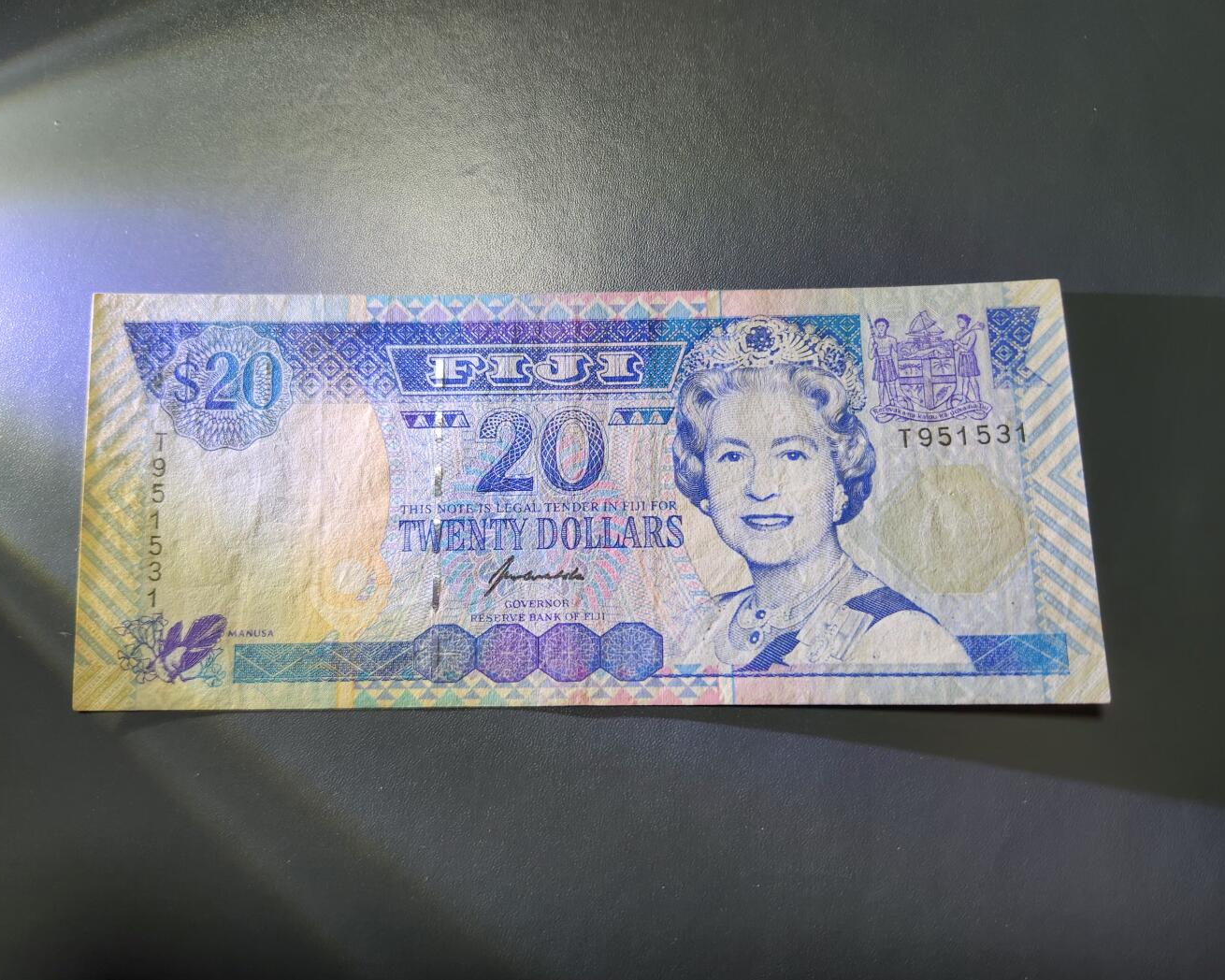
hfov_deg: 70.3
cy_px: 490
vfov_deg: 58.8
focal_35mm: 24
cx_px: 602
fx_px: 870
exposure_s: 1/55.2
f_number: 1.8
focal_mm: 5.4
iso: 100
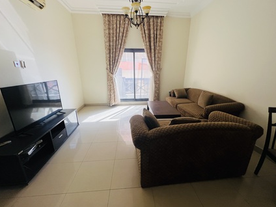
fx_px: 112
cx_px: 140
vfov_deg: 85.7
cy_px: 106
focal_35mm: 14
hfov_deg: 102.1
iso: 125
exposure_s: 1/99
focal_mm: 1.57
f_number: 1.8
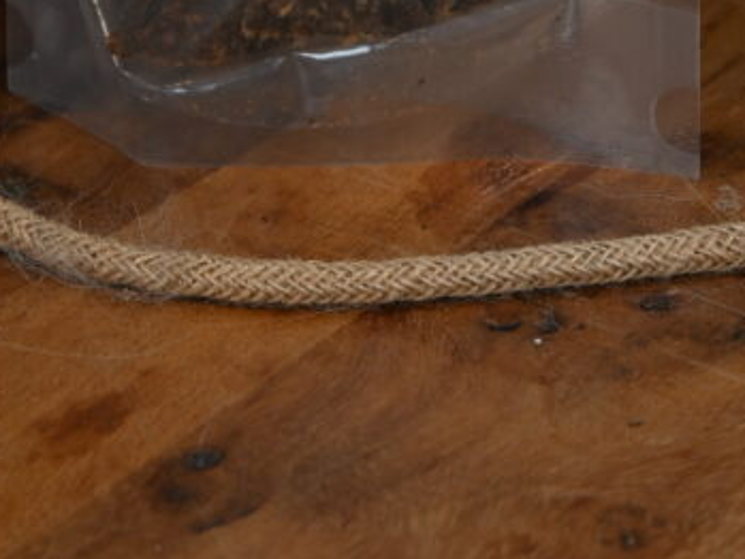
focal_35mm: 155
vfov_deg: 9.4
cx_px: 303
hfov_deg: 12.7
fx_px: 3337
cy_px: -175
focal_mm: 50
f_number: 6.3
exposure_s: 1/125
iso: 560
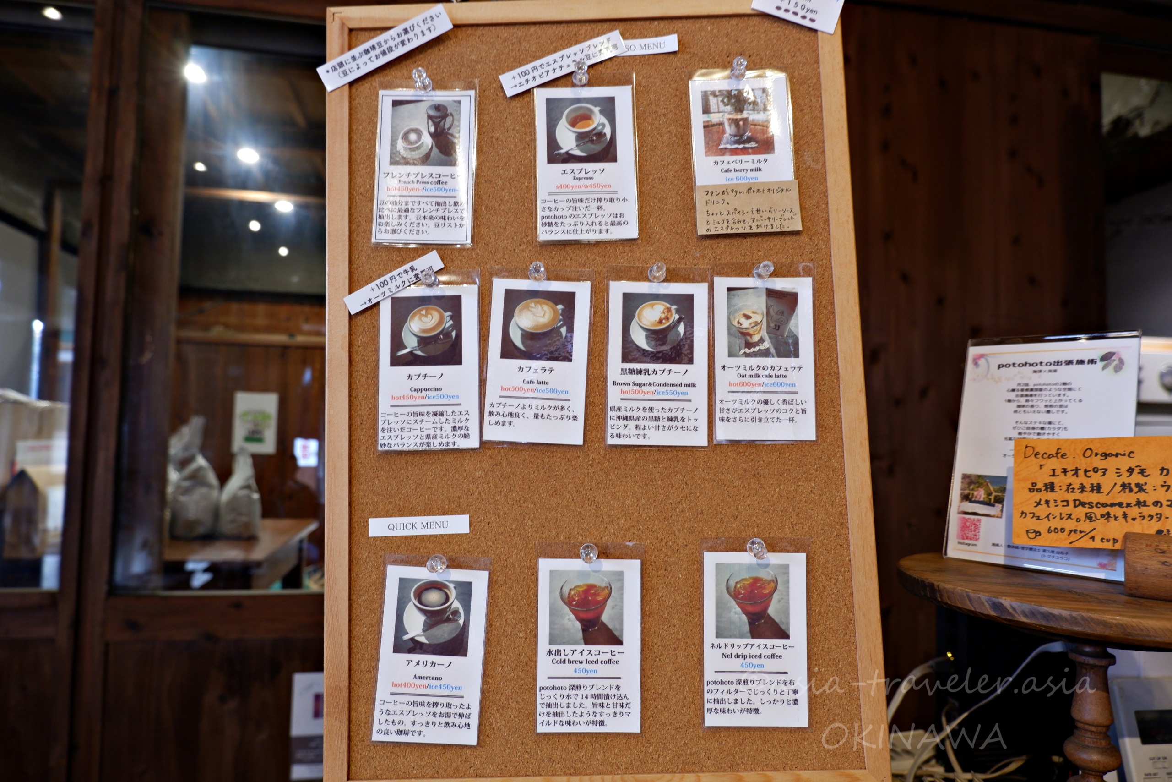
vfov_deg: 55.1
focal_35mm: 23
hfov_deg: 76.1
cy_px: 391
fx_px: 749
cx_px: 586
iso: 320
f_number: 4
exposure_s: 1/25
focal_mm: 15
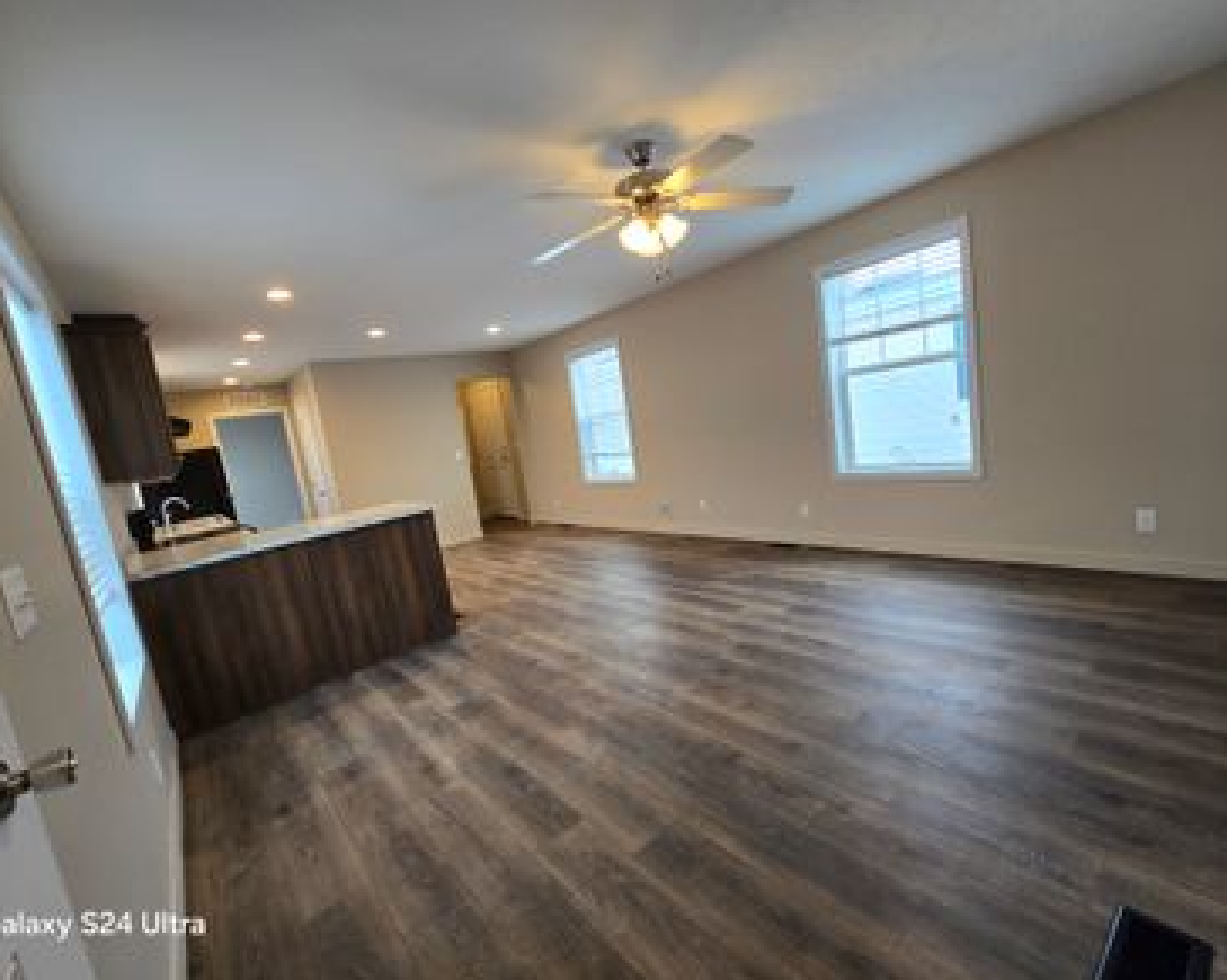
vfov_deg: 87.9
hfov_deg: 100.7
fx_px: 508
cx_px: 592
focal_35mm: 14
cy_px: 493
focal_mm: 2.2
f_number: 2.2
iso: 80
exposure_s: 1/60
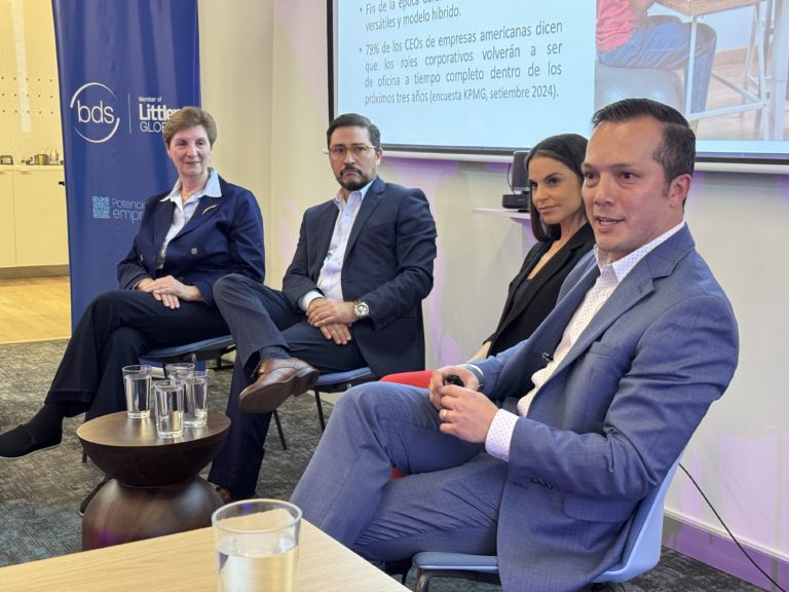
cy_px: 296
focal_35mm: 48
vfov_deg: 30.3
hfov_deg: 39.7
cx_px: 394
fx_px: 1094
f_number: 1.78
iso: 500
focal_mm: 6.76
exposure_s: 1/40
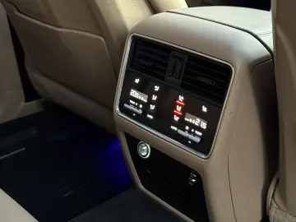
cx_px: 148
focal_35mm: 48
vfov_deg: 30.3
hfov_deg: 39.7
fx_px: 410
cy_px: 111
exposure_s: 1/39
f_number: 1.78
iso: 400
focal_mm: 6.76
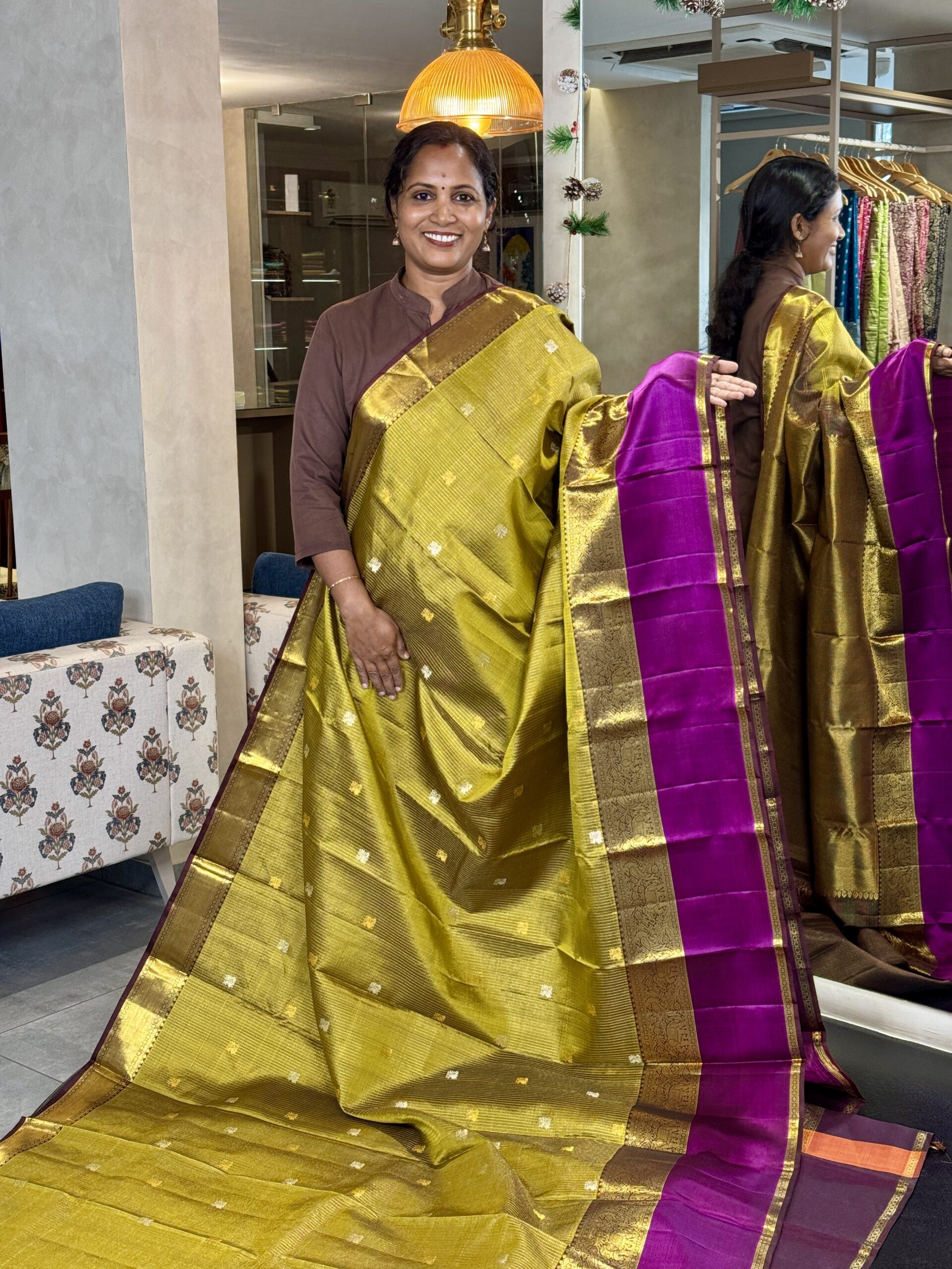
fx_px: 1760
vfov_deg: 39.7
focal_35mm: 48
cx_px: 476
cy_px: 634
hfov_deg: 30.3
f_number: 1.78
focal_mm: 6.76
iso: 64
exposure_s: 1/50
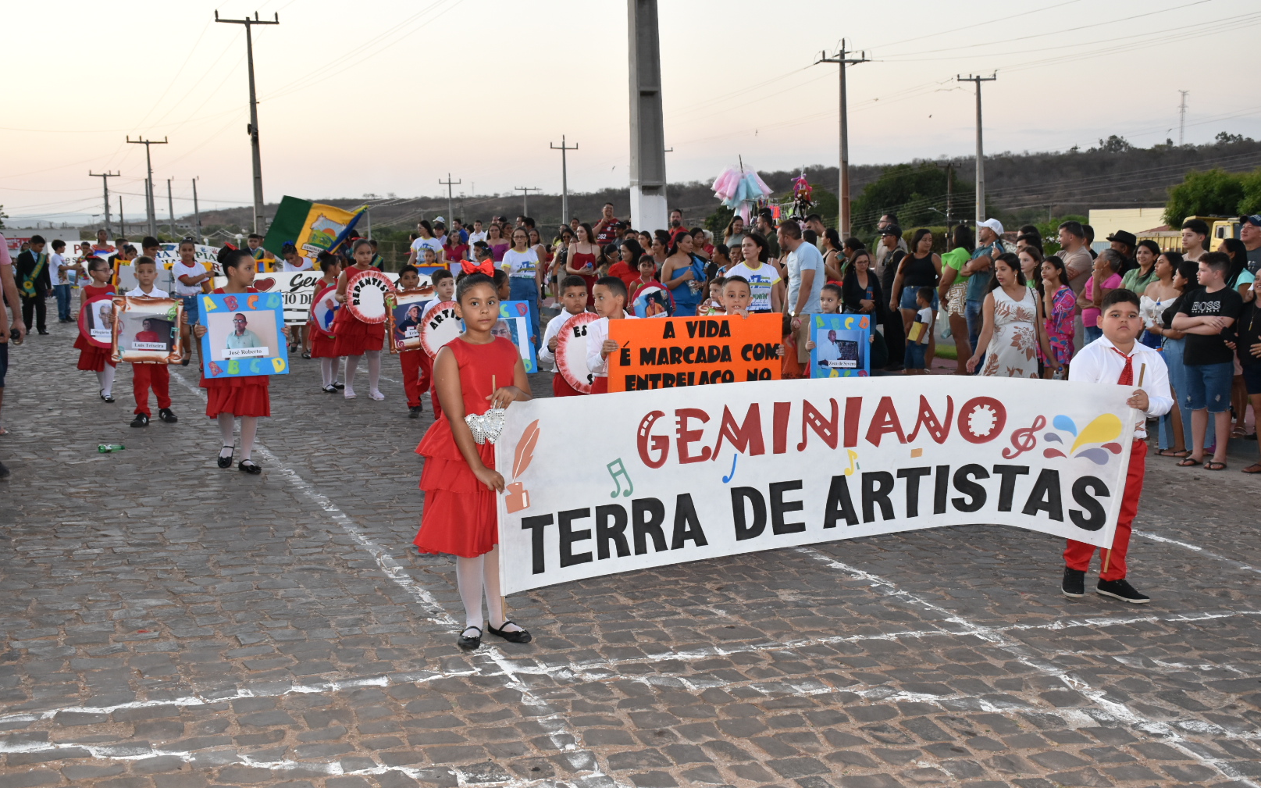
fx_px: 1581
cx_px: 629
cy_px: 409
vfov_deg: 28.0
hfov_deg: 43.5
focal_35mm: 46
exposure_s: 1/100
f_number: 6.3
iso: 800
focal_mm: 30
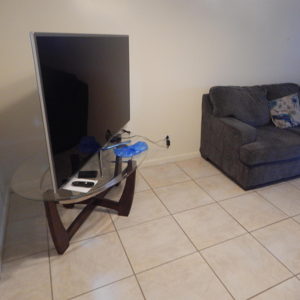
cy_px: 150
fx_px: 255
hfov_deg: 60.0
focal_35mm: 26
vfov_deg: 60.9
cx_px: 192
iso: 400
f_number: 3
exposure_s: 1/30
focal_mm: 4
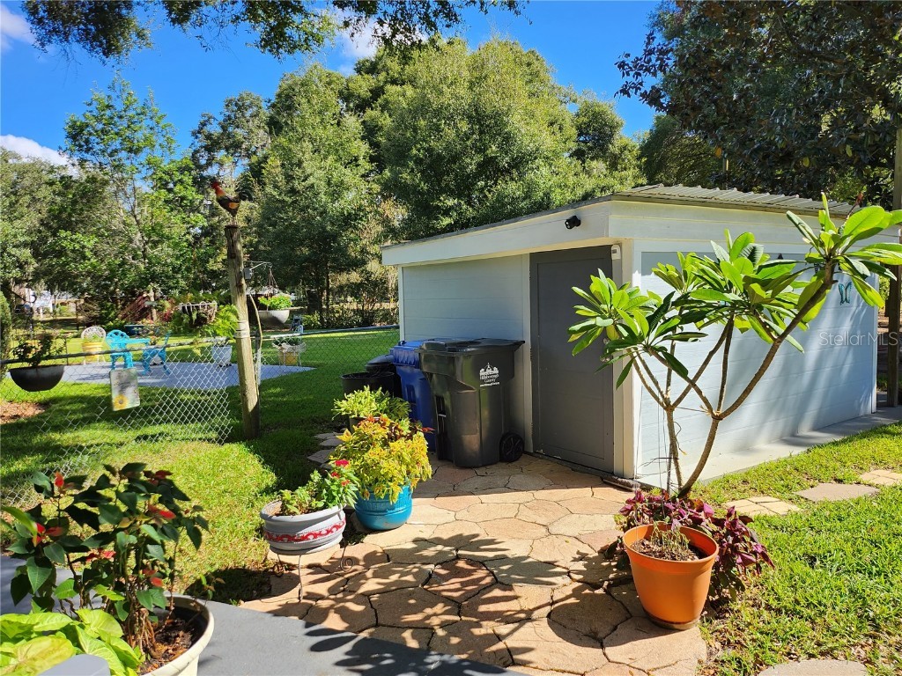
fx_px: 625
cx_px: 451
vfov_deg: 56.8
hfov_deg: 71.6
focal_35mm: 24
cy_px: 338
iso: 50
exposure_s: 1/1610
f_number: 1.8
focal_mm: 5
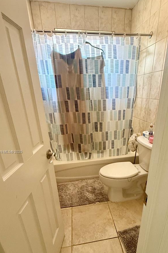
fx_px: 140
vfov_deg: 83.0
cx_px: 99
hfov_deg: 61.4
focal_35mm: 20
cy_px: 152
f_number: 2.2
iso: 500
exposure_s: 1/60
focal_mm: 2.22
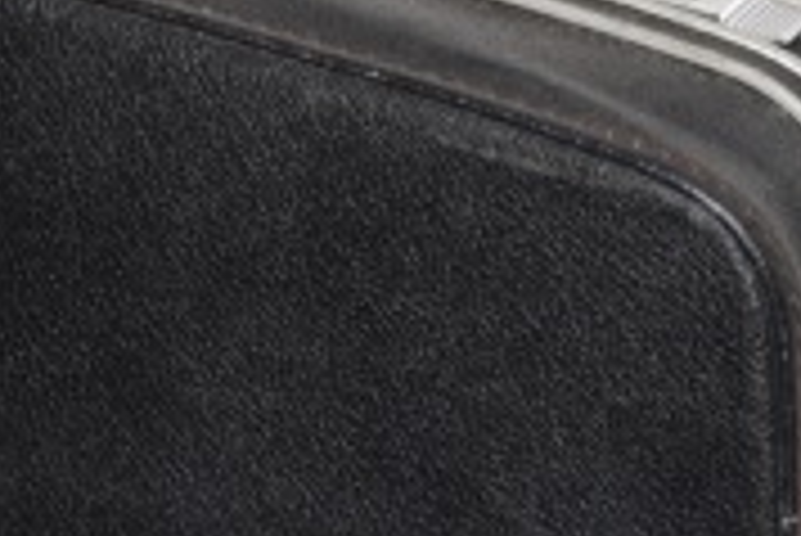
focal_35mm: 354
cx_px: -252
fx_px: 7883
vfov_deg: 3.9
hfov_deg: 5.8
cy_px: 966
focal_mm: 42
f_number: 6.3
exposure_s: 1/60
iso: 100
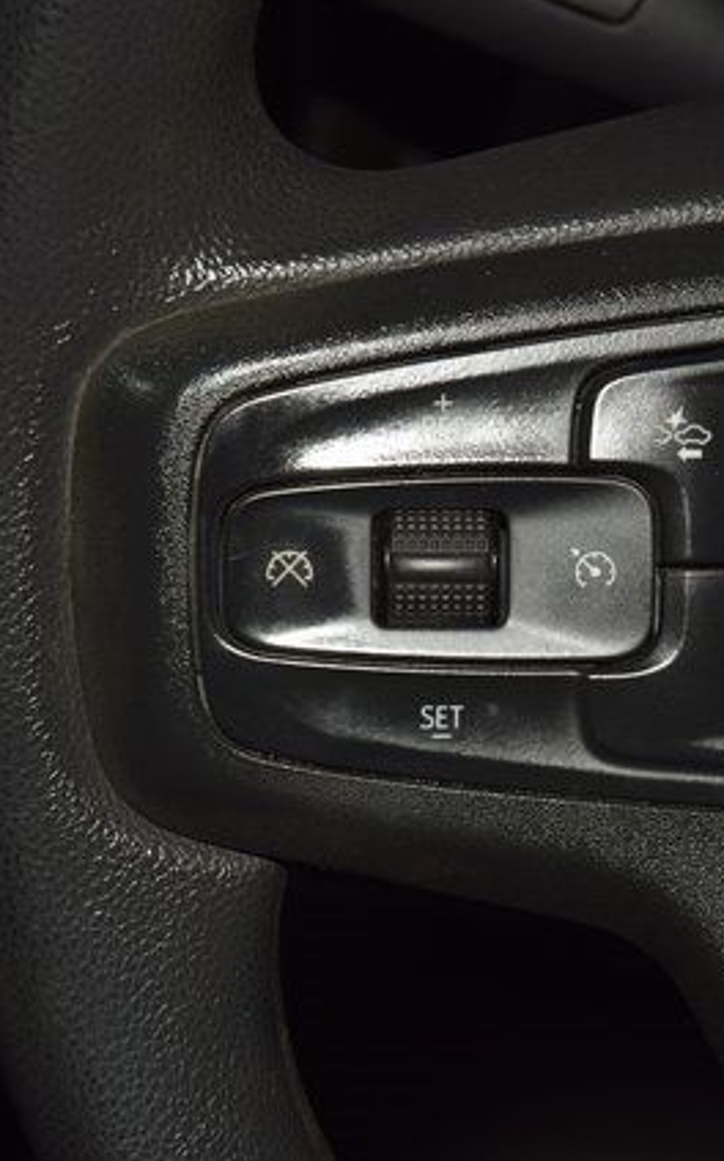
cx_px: 587
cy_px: 578
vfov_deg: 12.9
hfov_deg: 8.1
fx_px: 5120
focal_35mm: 162
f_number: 8
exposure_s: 1/125
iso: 100
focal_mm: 70
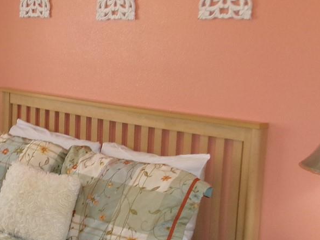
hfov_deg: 24.2
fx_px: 703
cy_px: 151
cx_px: -20
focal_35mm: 76
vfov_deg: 19.4
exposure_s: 1/34
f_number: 3.9
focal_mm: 5.1
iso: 207
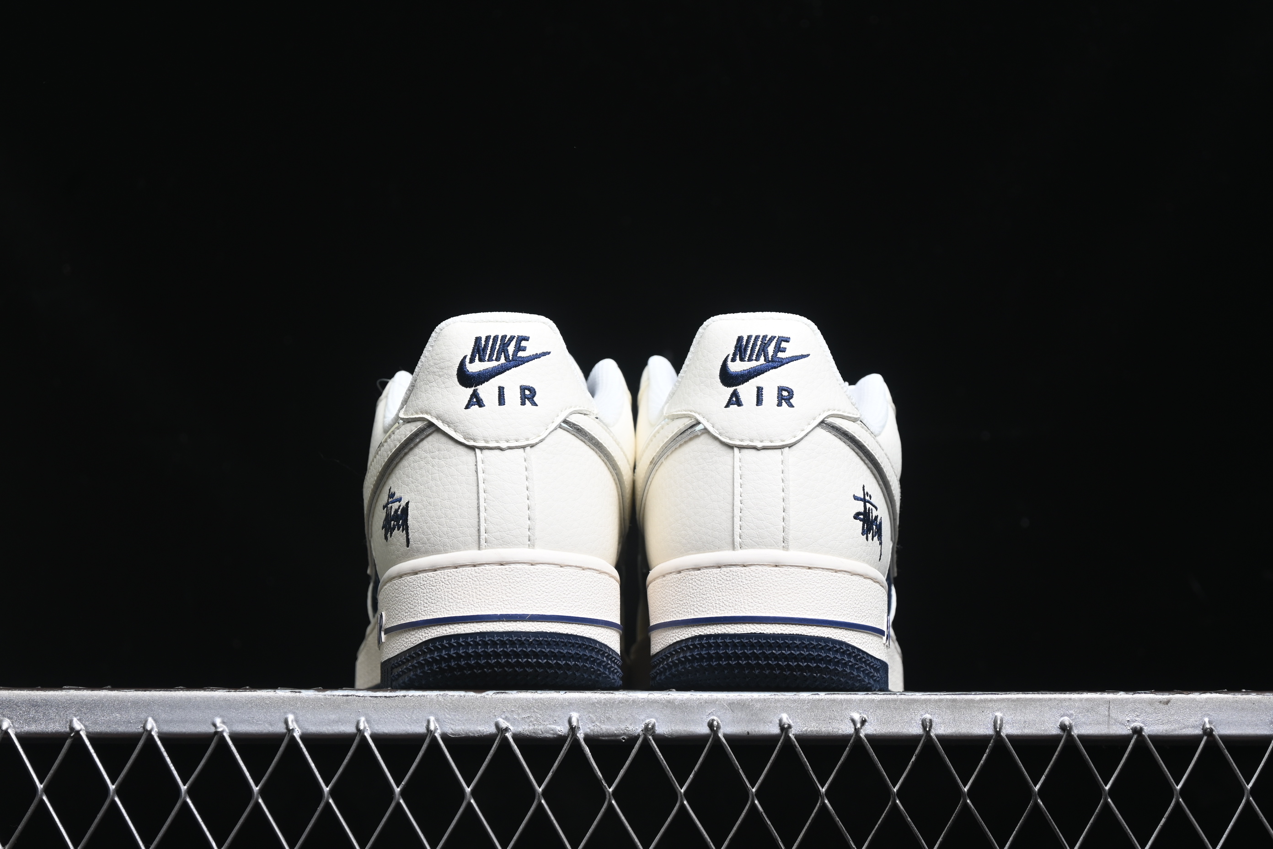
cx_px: 636
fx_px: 2652
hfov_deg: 27.0
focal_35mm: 75
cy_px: 424
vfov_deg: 18.2
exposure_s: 1/50
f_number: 6.3
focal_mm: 50
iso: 160
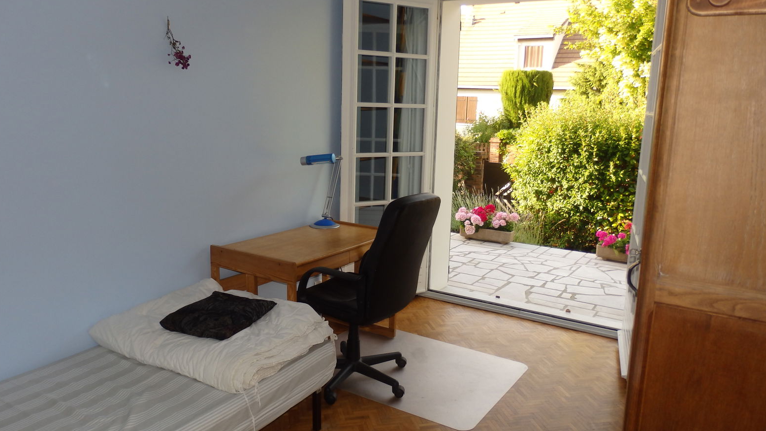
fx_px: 569
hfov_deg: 67.9
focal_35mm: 28
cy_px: 218
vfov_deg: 41.5
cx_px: 379
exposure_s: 1/125
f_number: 3
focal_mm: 4.5
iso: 100
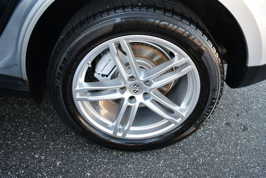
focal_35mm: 36
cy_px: 89
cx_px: 133
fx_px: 266
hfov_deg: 53.1
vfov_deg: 36.9
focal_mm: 18
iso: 400
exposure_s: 1/250
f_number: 3.5
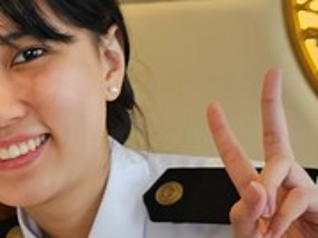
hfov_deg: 14.6
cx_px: -239
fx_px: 1102
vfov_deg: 12.3
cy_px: 167
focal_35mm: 120
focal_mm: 6.3
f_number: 1.7
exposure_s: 1/190
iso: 160
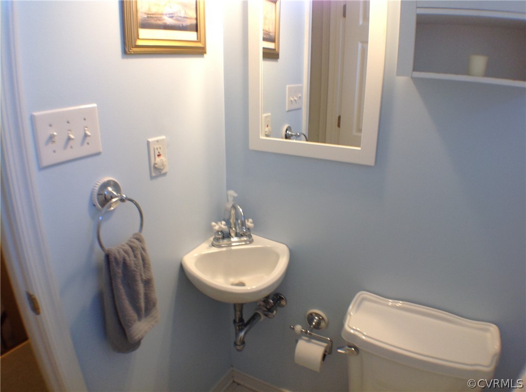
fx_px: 531
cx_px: 263
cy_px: 196
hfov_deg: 52.7
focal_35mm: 35
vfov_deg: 40.6
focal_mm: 4.28
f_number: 2.4
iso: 50
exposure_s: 1/20
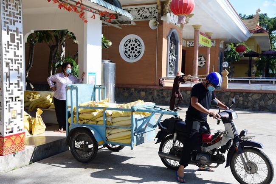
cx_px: 138
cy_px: 92
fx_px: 291
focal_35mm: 38
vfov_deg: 35.1
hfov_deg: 50.7
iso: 100
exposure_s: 1/250
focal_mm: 38
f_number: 5.6
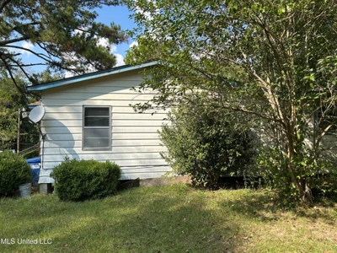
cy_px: 126
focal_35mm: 26
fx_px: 253
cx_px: 168
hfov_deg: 67.3
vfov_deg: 53.1
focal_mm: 5.7
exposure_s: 1/1808
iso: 50
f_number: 1.5
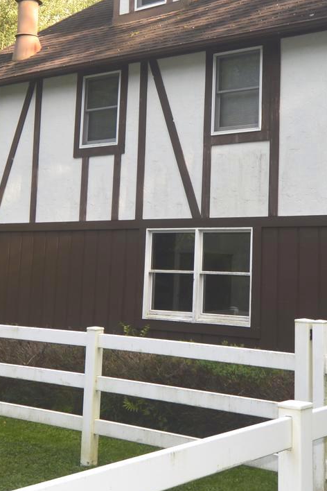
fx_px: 708
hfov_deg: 25.9
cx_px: 195
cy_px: 160
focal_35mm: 52
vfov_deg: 37.7
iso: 100
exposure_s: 1/100
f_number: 5.6
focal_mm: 12
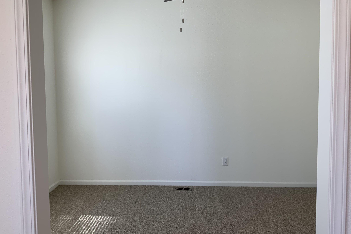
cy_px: 101
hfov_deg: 60.3
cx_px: 176
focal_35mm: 31
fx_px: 302
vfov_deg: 42.2
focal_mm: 3
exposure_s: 1/120
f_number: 1.8
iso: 20
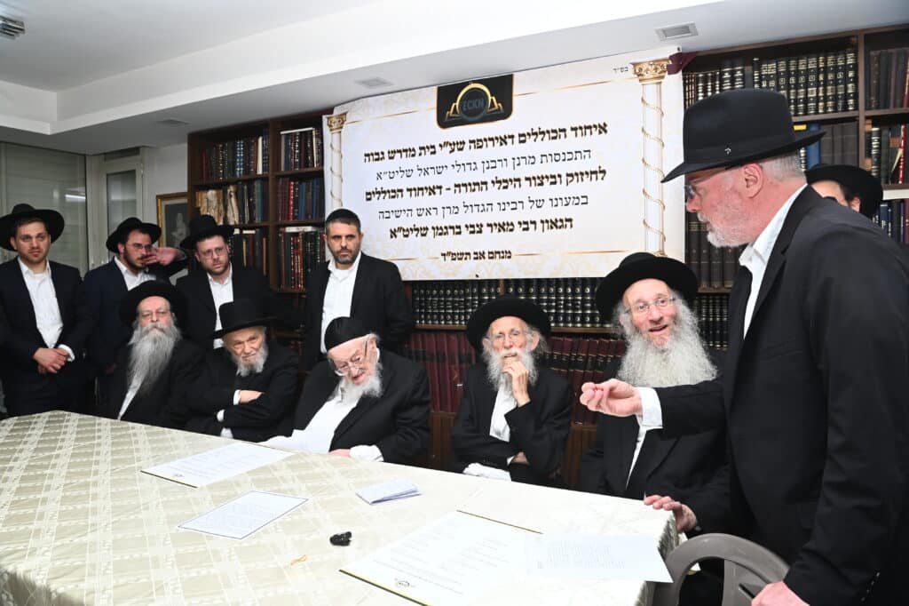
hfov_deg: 73.8
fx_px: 606
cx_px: 454
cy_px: 303
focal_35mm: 24
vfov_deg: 53.1
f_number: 10
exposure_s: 1/100
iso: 1600
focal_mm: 24
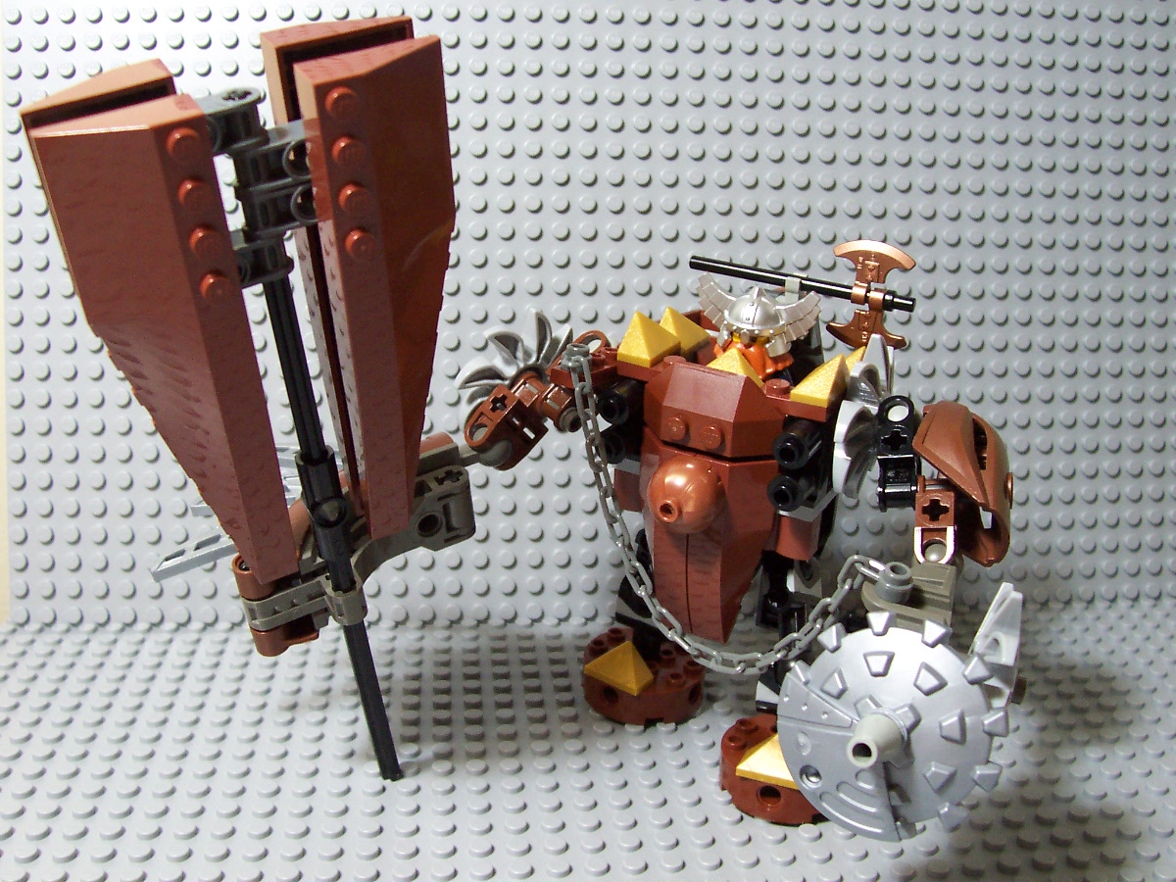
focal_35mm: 37
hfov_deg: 50.1
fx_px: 1257
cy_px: 441
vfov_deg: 38.7
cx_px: 588
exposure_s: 1/20
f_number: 2.8
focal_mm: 5.6
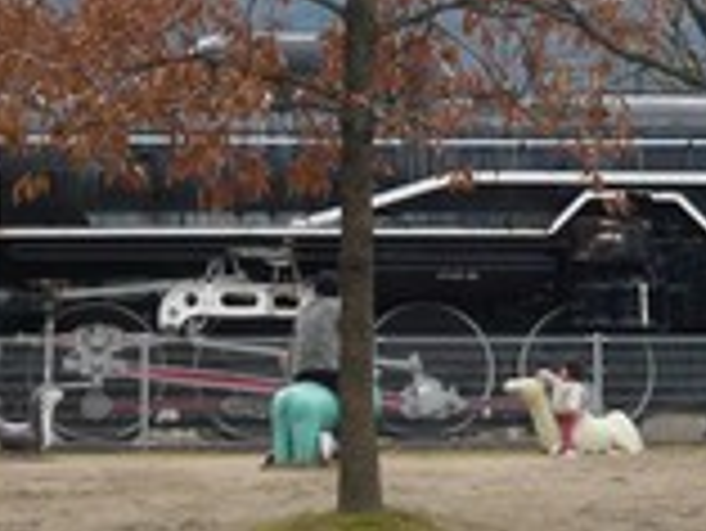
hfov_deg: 14.5
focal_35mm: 135
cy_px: 234
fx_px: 2755
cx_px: 580
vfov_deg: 11.0
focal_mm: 5.5
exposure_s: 1/400
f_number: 3.1
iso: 100
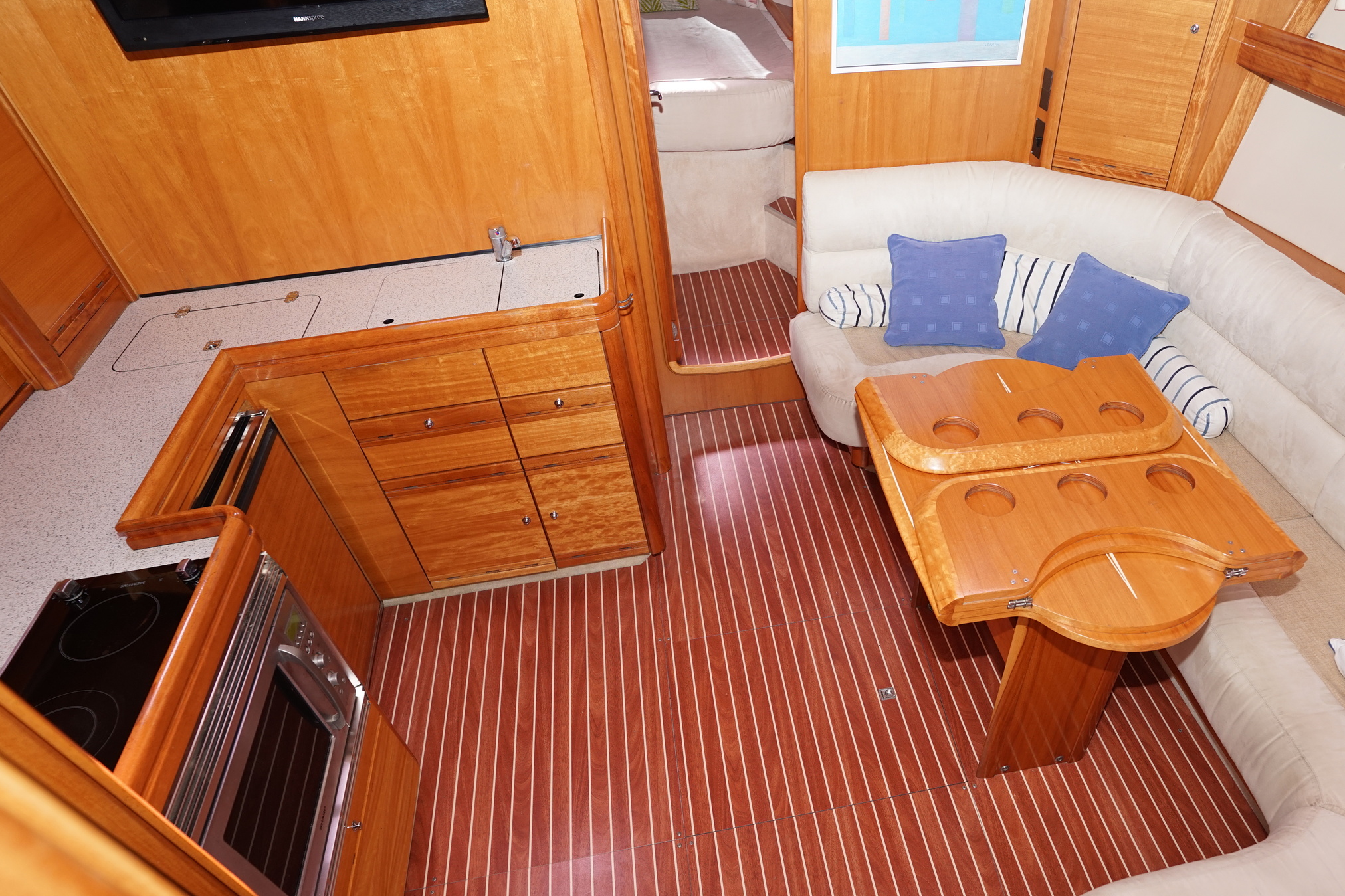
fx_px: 784
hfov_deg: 80.1
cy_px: 552
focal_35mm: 21
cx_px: 815
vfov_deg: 58.8
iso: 400
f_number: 4
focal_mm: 17
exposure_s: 1/160
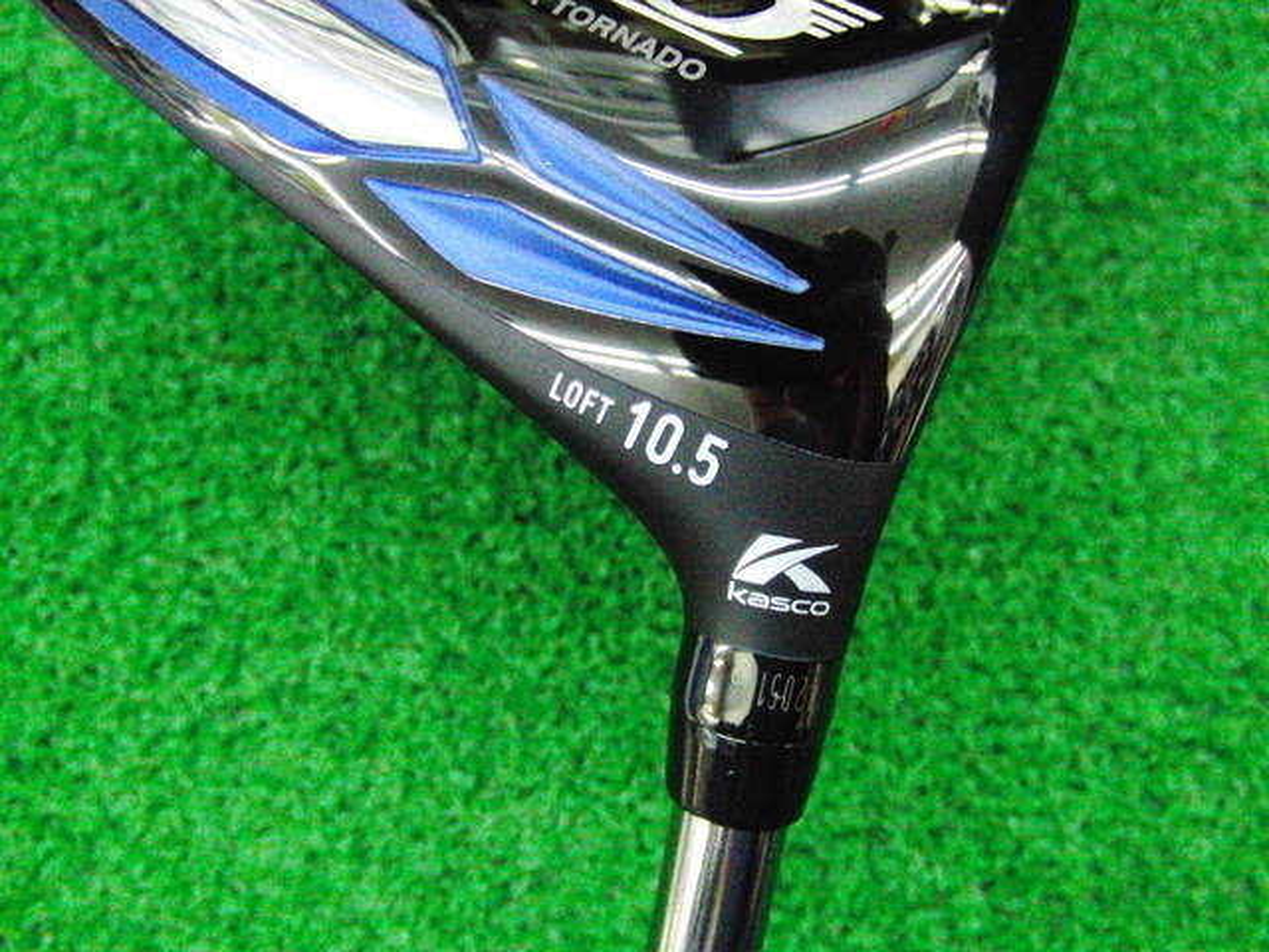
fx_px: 1356
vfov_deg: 38.7
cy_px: 476
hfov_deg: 50.1
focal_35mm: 37
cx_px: 634
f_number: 3.6
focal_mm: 6.42
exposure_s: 1/160
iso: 3200
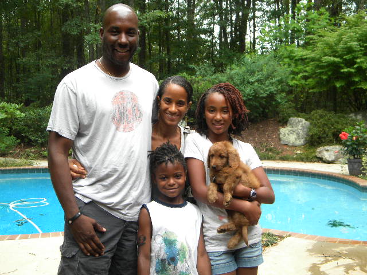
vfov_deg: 30.9
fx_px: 498
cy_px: 138
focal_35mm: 47
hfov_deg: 40.4
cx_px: 184
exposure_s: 1/59.8
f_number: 3.9
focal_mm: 8.6
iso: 107
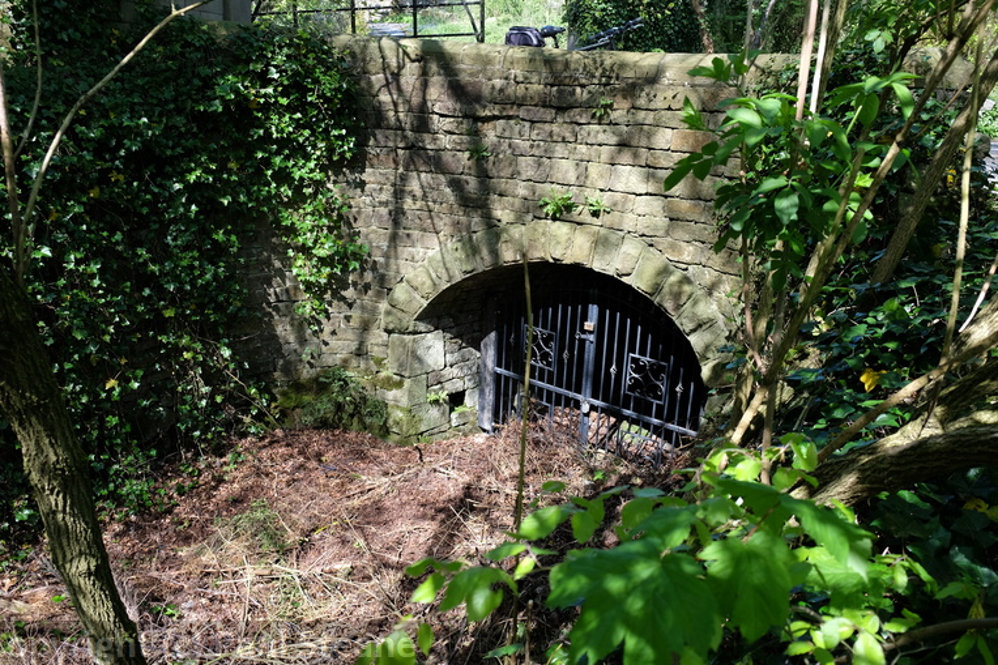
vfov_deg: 46.4
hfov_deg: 65.5
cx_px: 491
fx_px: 776
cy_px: 334
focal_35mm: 28
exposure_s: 1/150
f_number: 4.5
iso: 200
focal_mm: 18
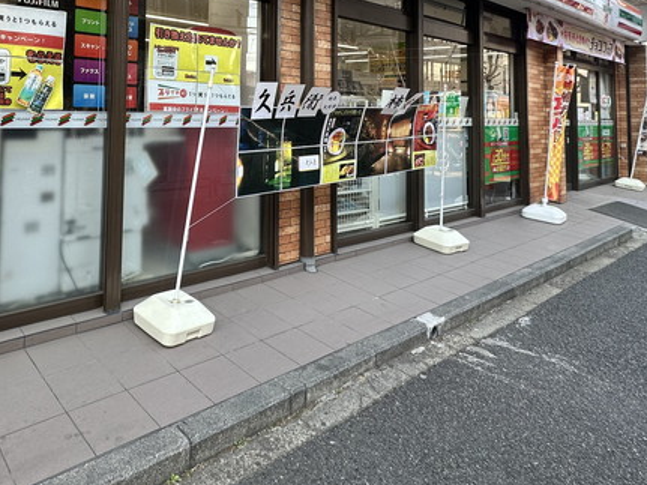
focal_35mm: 26
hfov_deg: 64.2
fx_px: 486
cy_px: 81
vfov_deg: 49.2
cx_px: 180
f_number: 2.2
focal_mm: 2.22
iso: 40
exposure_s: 1/133
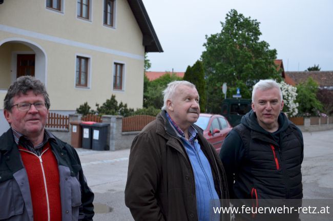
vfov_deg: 23.7
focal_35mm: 57
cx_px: 166
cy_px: 110
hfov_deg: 35.1
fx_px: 526
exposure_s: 1/30
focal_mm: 38
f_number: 4.5
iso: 1250
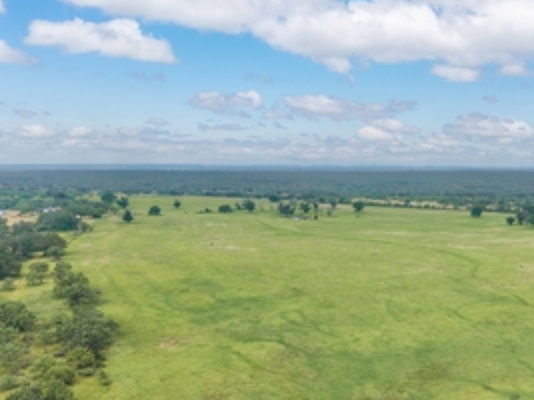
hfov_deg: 50.2
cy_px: 248
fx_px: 555
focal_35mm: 36
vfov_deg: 39.4
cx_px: 368
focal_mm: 8.67
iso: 160
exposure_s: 1/4000
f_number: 1.8
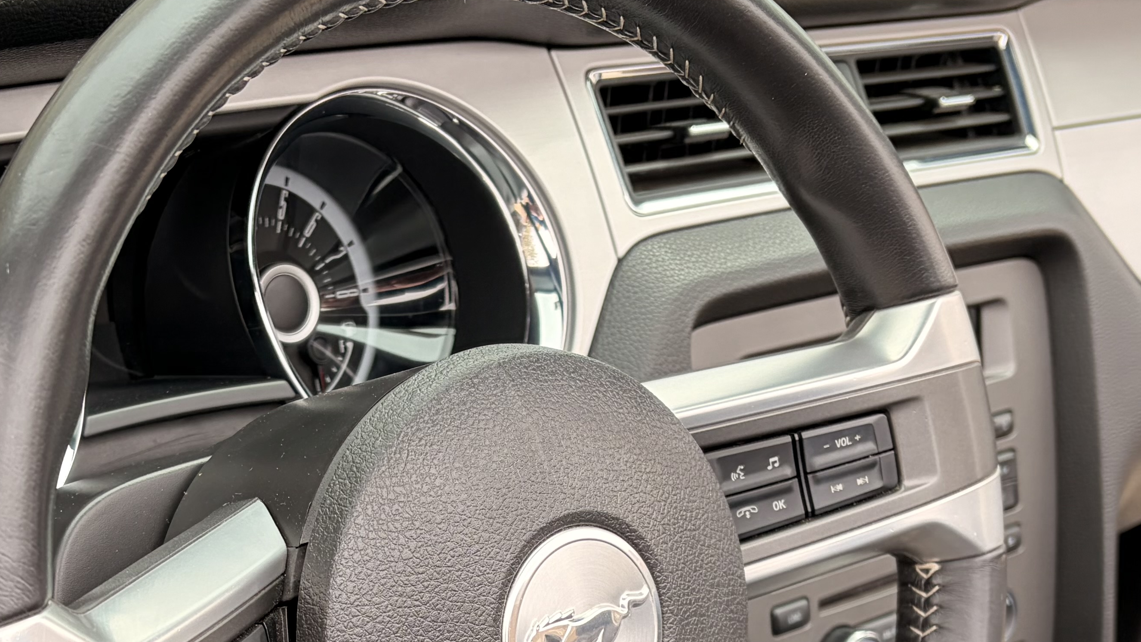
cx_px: 405
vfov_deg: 18.9
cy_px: 723
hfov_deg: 34.1
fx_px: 1846
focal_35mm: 61
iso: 64
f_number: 1.6
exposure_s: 1/500
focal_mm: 5.96
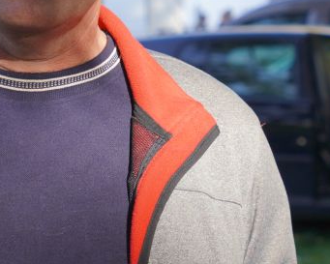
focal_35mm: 195
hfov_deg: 9.8
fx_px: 1904
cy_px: 171
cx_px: 362
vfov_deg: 7.9
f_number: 3.2
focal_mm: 31.8
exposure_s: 1/200
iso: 100
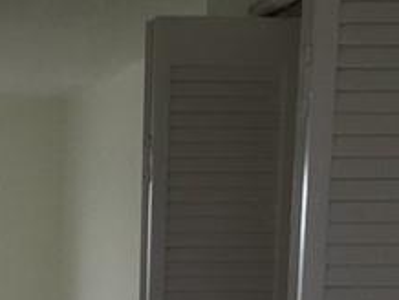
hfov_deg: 14.2
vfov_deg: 10.2
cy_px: 556
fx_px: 1569
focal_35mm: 136
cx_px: -35
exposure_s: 1/180
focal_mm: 4.15
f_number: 2.2
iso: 32
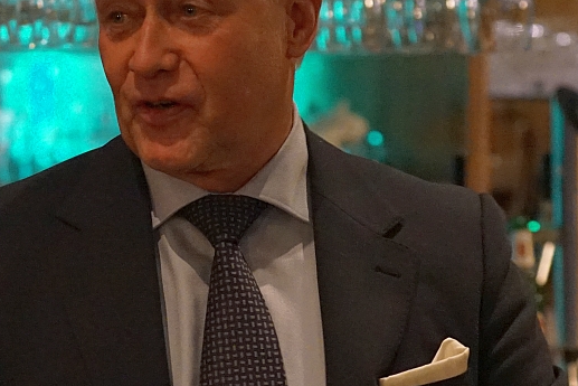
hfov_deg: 8.7
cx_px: 115
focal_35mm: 235
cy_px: 316
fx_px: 3774
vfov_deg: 5.8
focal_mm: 81
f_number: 4
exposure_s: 1/80
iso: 6400
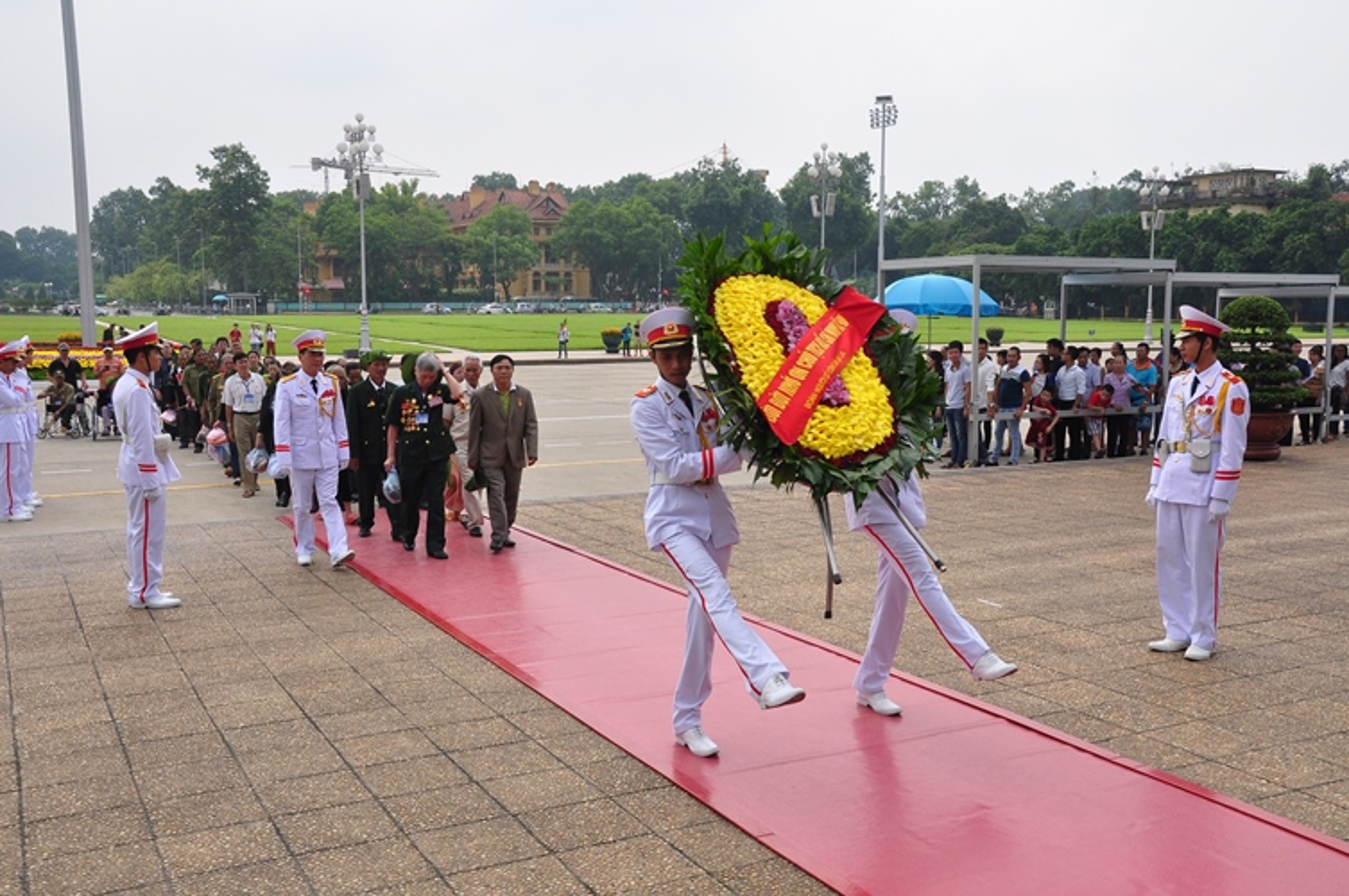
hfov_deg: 53.2
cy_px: 448
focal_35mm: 36
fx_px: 1347
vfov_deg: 36.8
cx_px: 674
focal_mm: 24
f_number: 11
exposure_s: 1/500
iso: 400
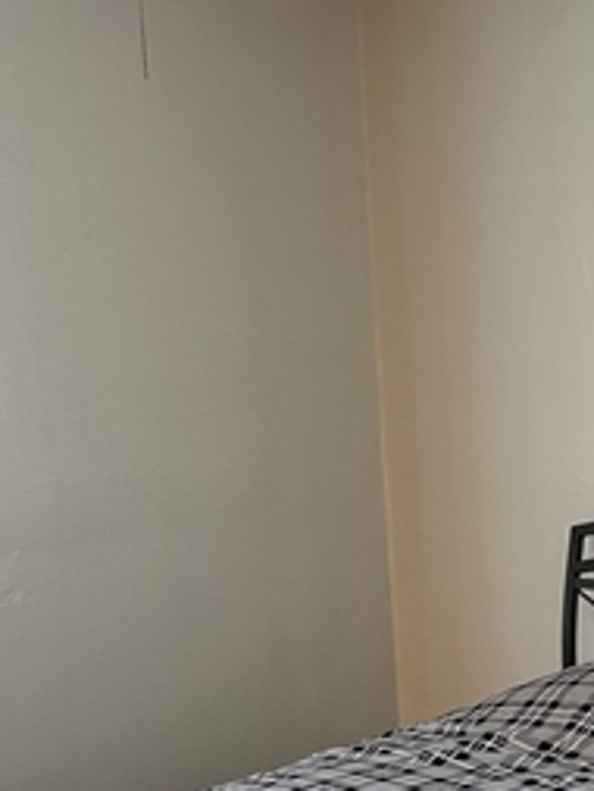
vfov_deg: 24.2
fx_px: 1806
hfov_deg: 18.2
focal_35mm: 79
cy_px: 657
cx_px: 600
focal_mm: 5.7
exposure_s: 1/120
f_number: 1.5
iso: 80
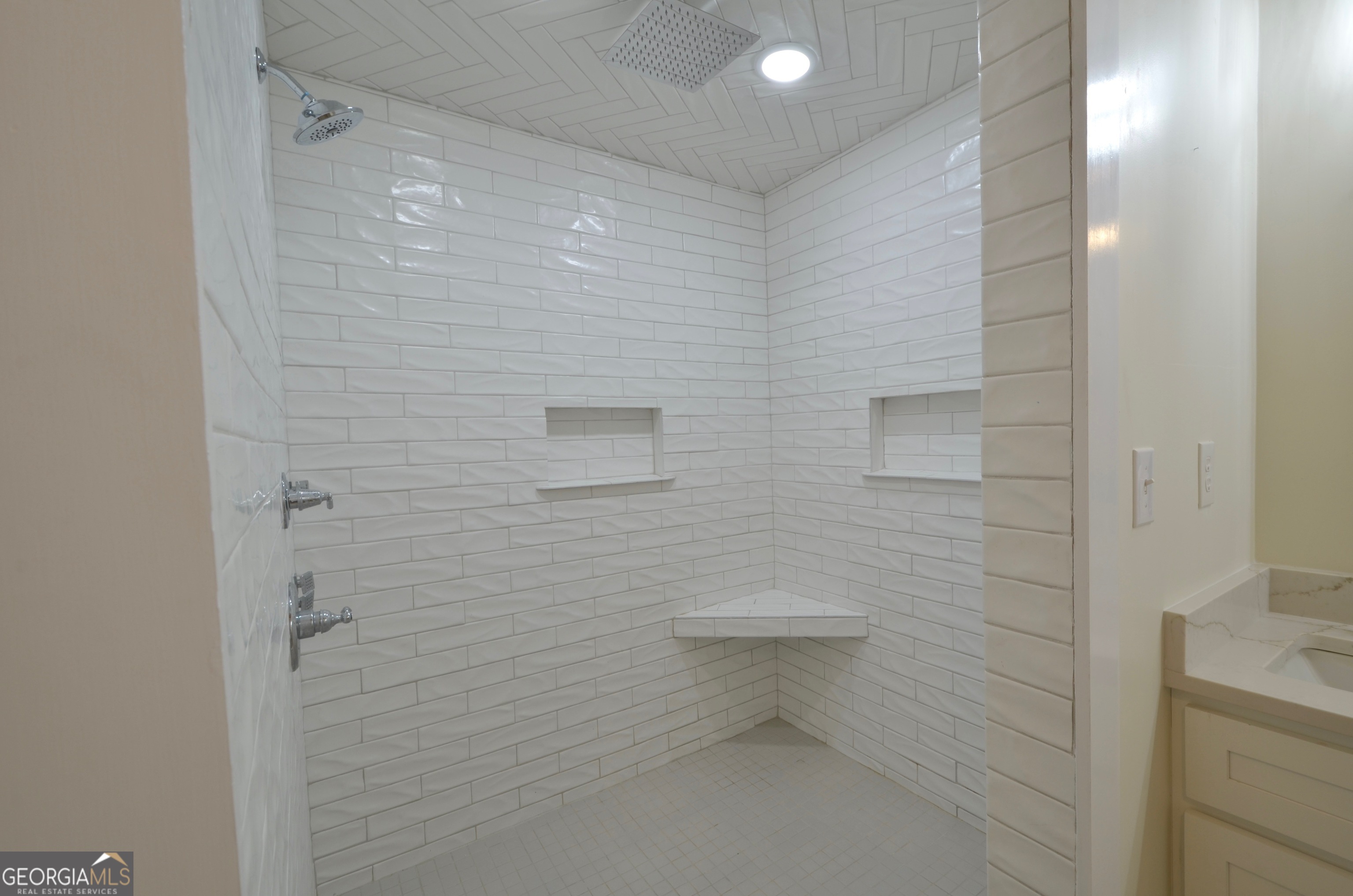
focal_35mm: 15
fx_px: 563
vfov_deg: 77.1
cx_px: 676
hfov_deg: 100.5
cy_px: 448
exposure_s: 1/8
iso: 100
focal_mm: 10
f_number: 9
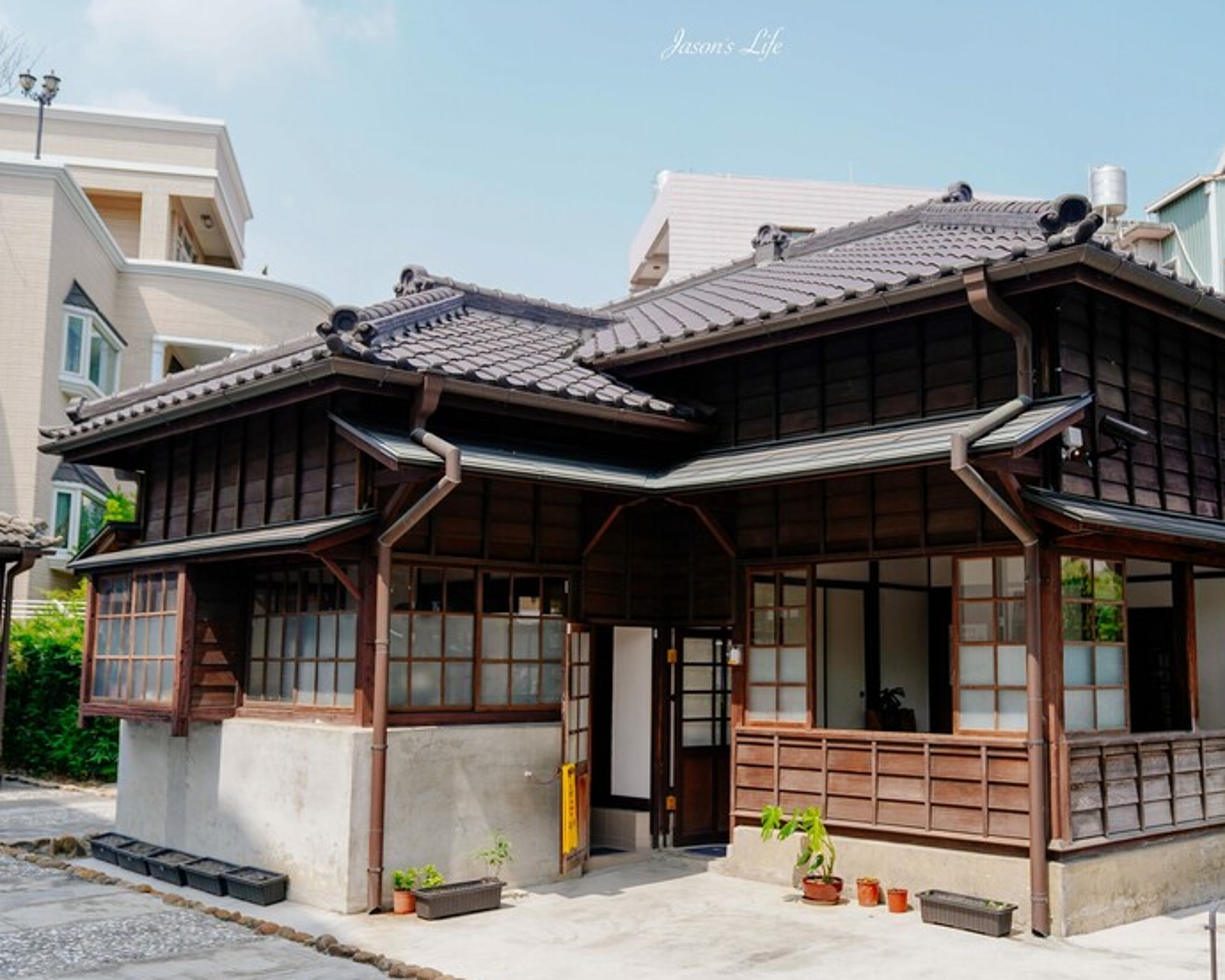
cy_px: 499
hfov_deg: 48.8
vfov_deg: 40.1
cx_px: 723
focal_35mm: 37
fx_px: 1341
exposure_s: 1/800
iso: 100
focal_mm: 32
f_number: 2.8
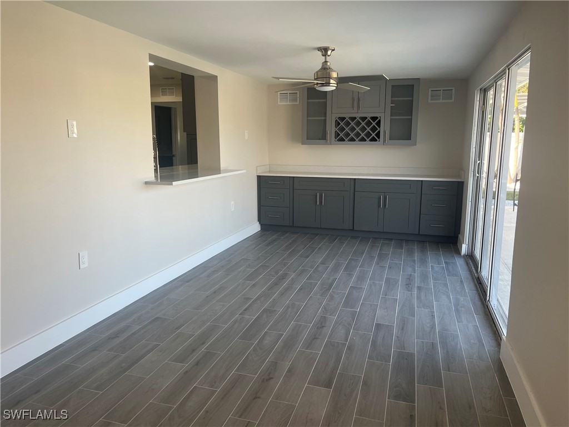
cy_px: 214
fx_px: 427
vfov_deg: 53.1
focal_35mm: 26
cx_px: 284
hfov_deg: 67.3
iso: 40
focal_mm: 5.1
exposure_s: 1/120
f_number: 1.6
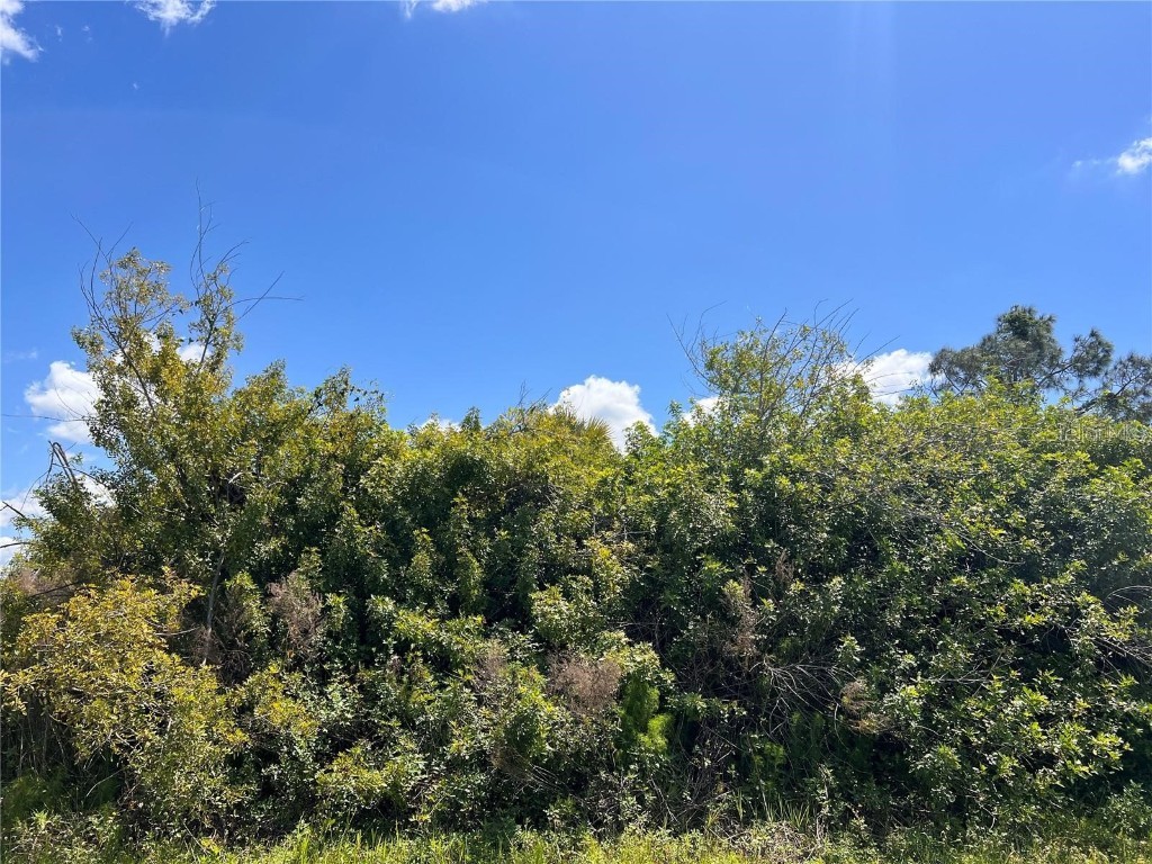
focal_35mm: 26
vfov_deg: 53.1
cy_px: 432
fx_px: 865
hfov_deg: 67.3
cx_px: 576
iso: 50
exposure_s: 1/4115
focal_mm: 5.7
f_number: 1.5
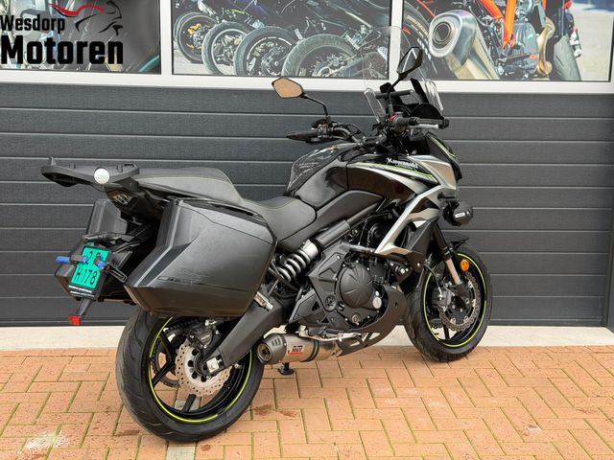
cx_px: 307
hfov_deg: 39.7
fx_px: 851
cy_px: 230
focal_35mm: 48
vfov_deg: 30.3
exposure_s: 1/238
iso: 64
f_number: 1.78
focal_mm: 6.76
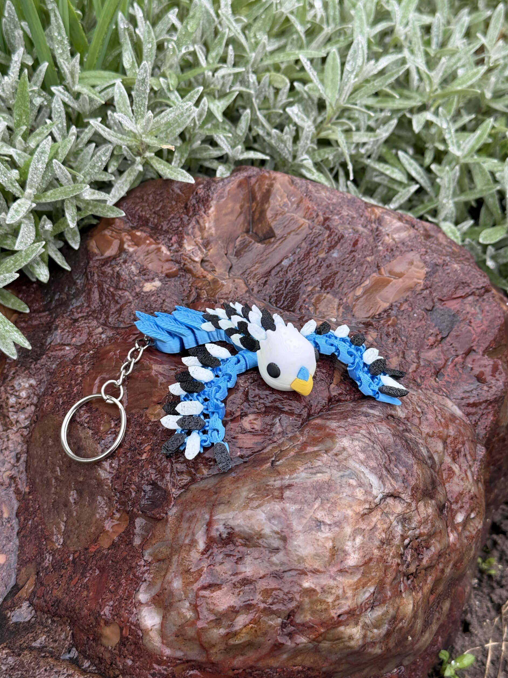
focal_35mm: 49
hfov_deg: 29.7
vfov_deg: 38.9
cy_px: 335
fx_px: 959
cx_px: 255
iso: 64
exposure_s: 1/615
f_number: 1.78
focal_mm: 6.76
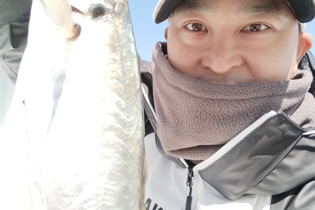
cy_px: 96
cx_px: 157
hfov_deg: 65.5
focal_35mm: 28
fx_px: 245
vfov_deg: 46.4
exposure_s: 1/1226
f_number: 2.45
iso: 50
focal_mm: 3.49
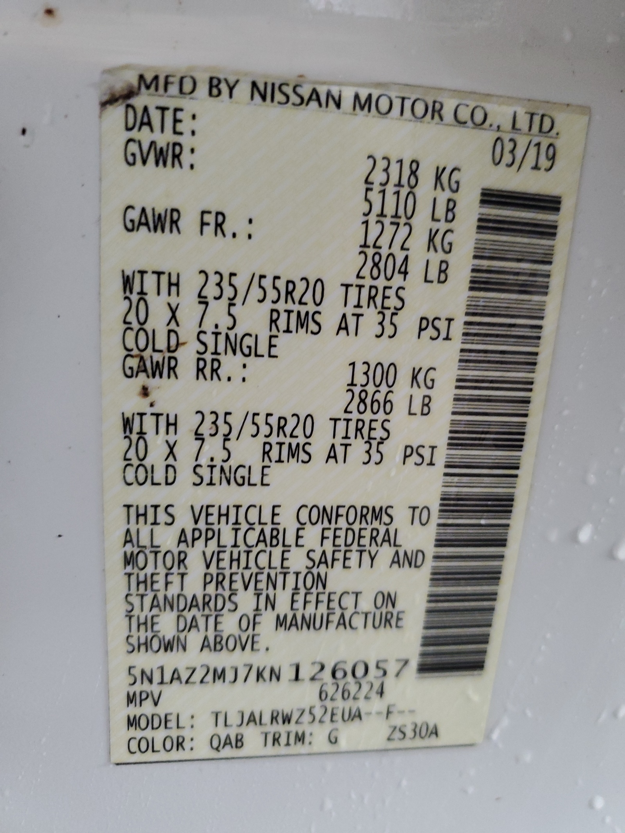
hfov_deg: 53.1
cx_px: 312
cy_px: 416
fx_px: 626
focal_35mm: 26
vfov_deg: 67.3
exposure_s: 1/40
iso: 286
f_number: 1.5
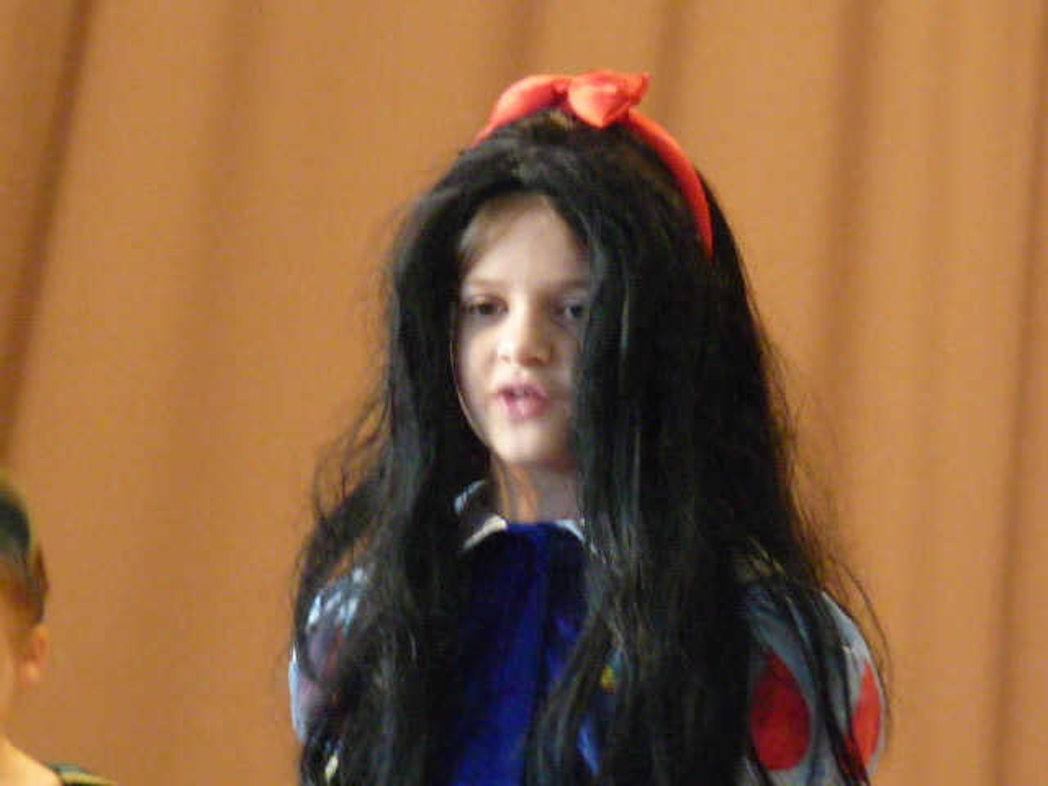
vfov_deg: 2.9
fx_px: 15682
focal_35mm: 518
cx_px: 524
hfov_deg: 3.8
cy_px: 393
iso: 800
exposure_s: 1/8
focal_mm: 52.1
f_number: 3.7
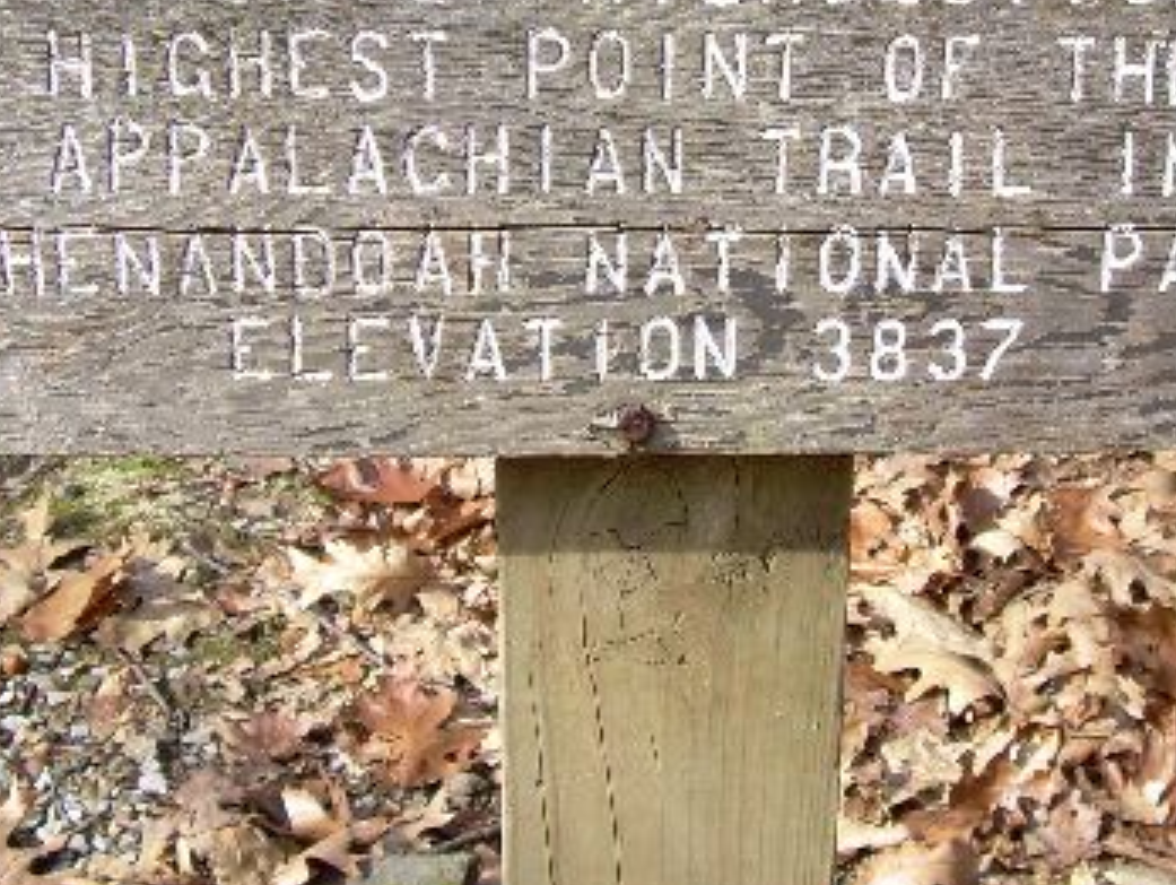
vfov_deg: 20.8
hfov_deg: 27.7
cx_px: 657
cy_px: 176
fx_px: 2381
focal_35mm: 70
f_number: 2.8
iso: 50
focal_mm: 6.3
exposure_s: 1/193
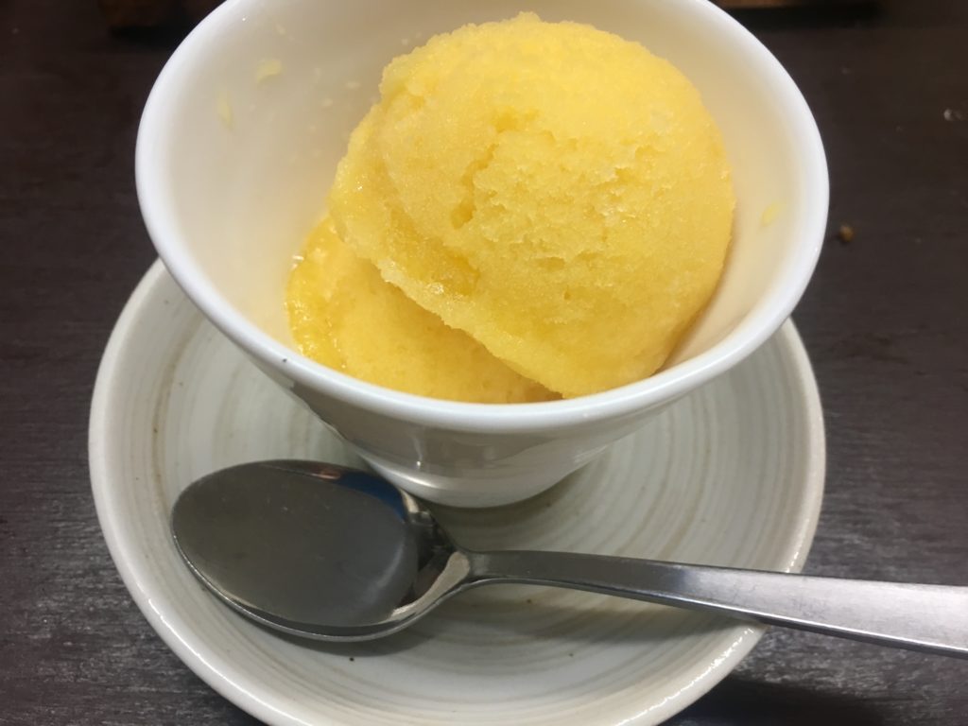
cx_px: 484
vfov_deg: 48.2
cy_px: 363
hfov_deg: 61.7
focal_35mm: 29
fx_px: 811
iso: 100
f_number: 2.2
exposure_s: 1/33
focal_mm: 4.15
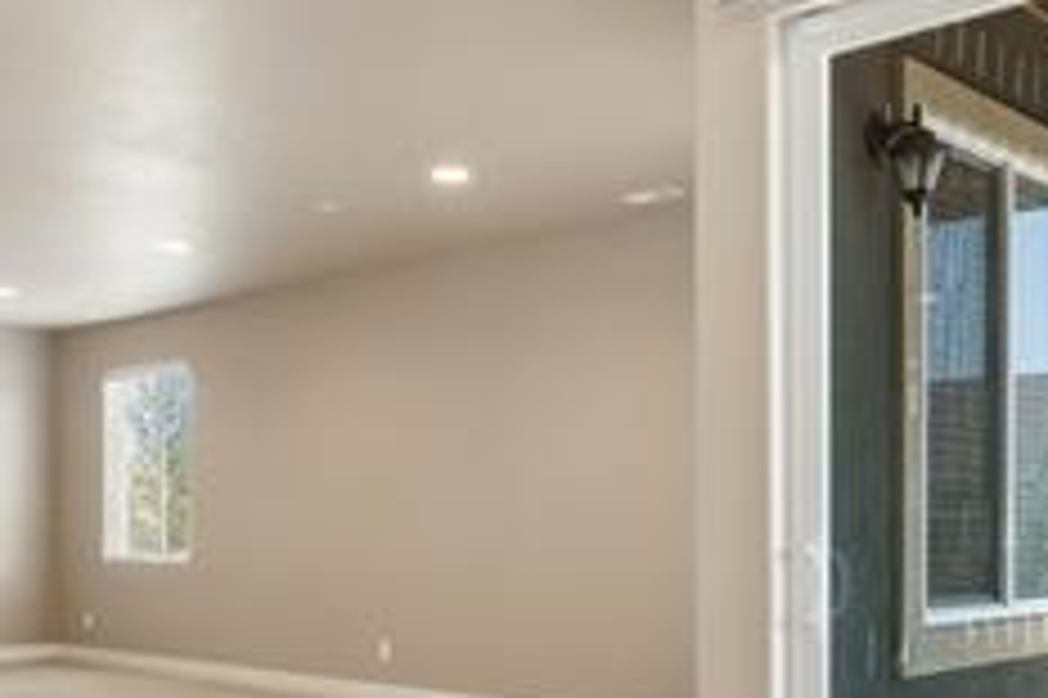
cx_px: 504
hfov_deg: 44.5
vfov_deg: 29.8
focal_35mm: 44
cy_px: 558
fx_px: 1280
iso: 500
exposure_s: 1/40
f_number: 7.1
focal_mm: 16
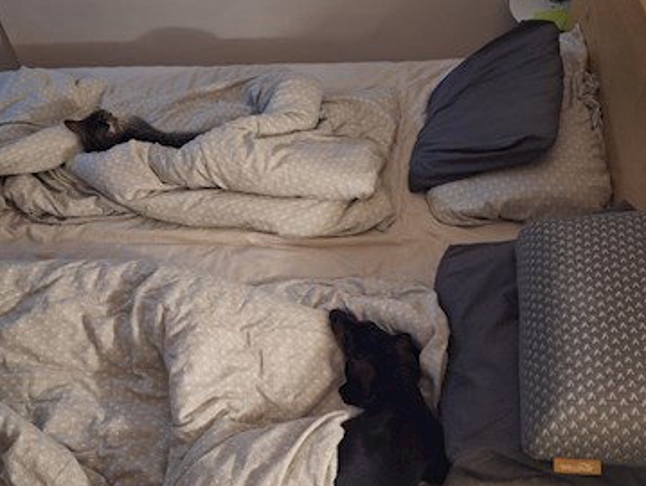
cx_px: 270
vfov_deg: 44.0
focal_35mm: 32
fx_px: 598
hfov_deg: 56.5
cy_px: 296
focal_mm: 5.54
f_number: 1.8
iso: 800
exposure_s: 1/20
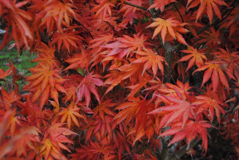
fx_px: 319
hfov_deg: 41.1
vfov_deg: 28.1
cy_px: 80
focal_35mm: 48
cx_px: 120
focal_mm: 32
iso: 200
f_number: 4.8
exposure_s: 1/80
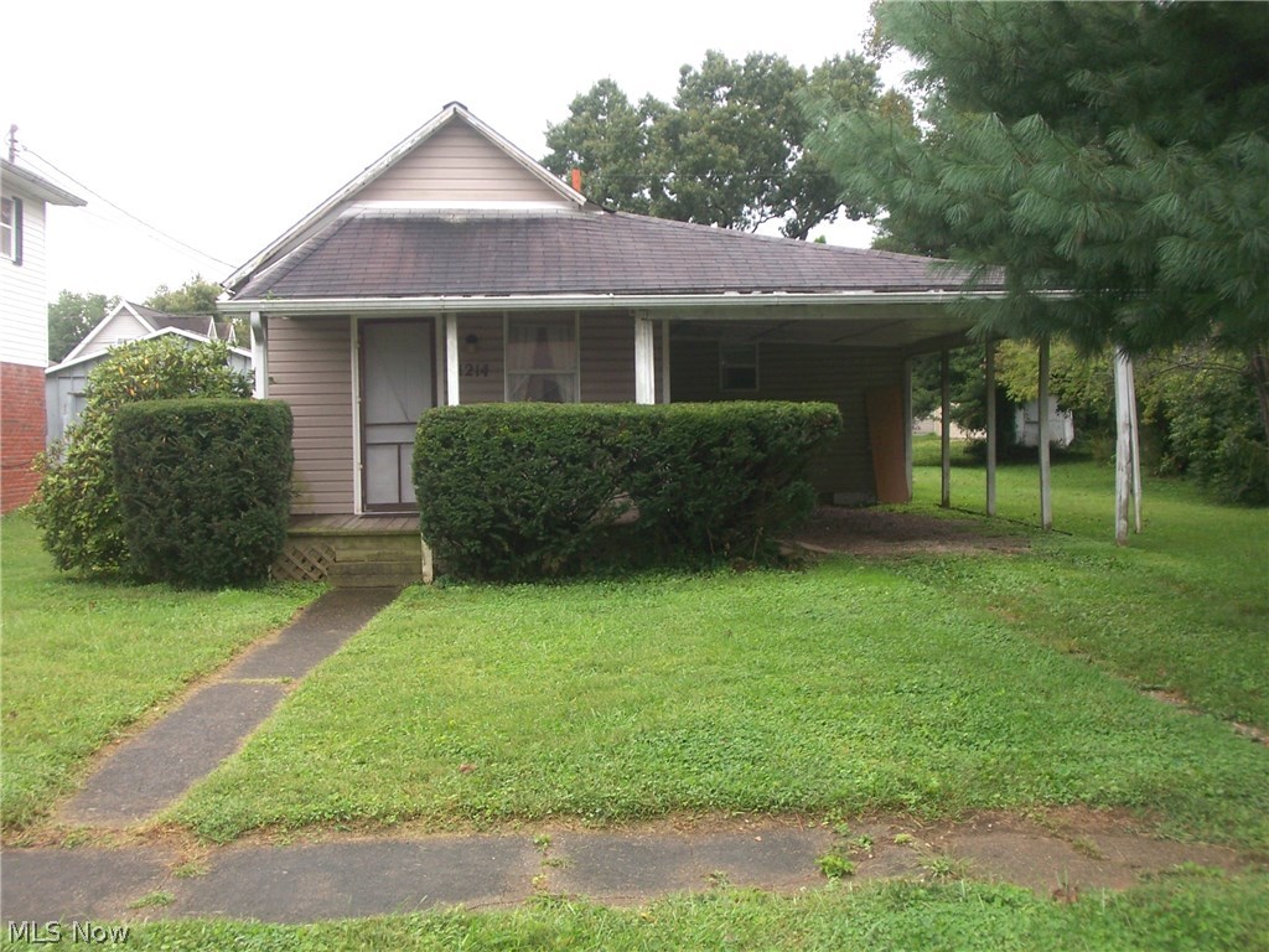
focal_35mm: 39
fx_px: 1430
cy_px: 476
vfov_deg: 36.8
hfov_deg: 47.9
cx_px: 634
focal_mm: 6.4
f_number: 3.9
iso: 64
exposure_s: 1/125
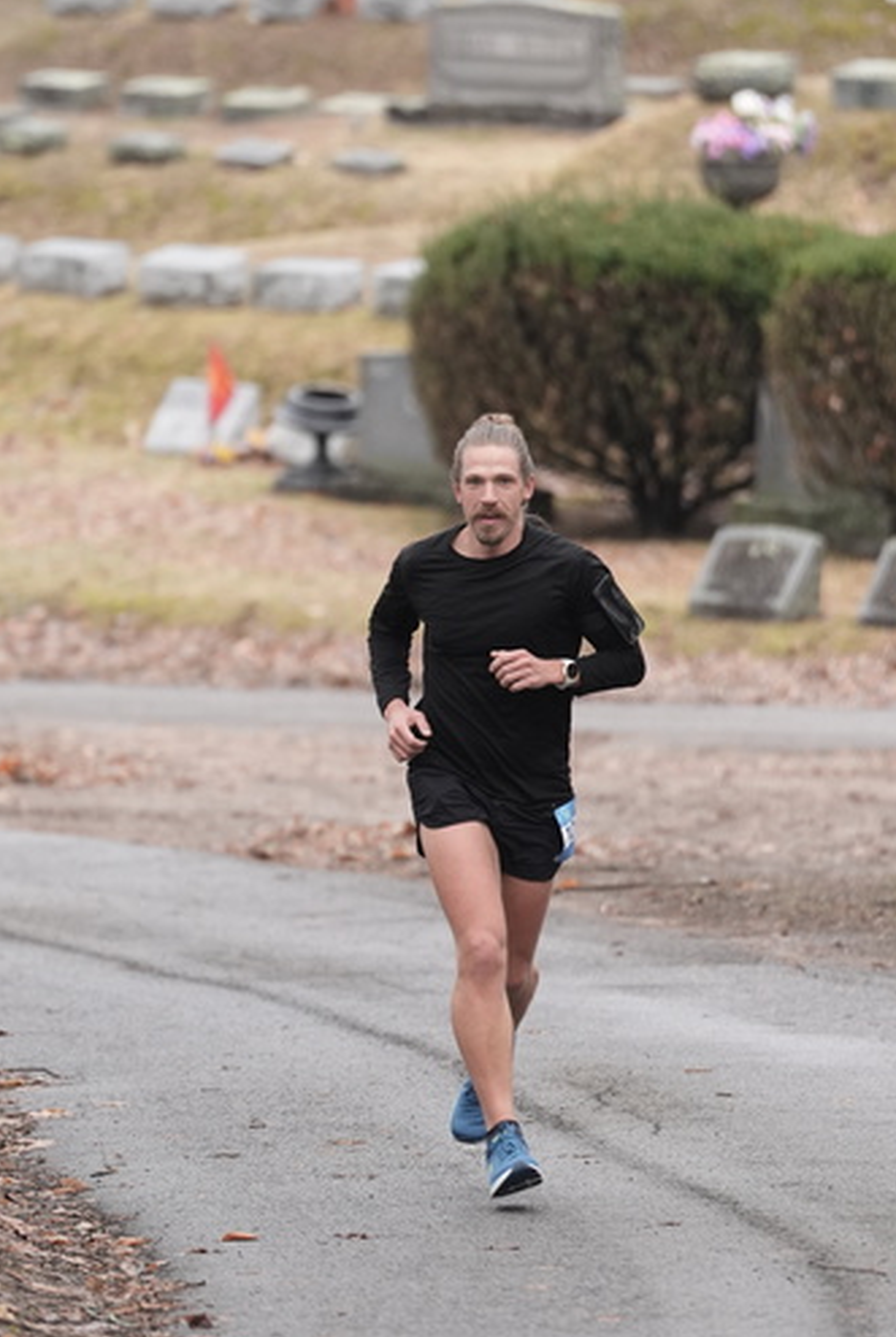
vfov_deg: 6.2
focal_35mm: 334
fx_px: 12425
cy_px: 666
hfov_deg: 4.1
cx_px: 487
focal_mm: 200
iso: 1250
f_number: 2.8
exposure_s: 1/2500
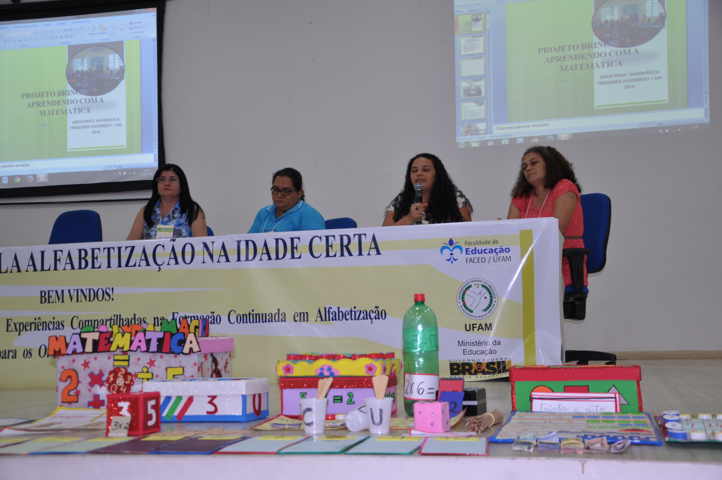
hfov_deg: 41.2
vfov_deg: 28.0
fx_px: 961
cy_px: 240
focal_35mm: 48
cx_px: 361
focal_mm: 32
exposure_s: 1/40
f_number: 4.2
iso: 400
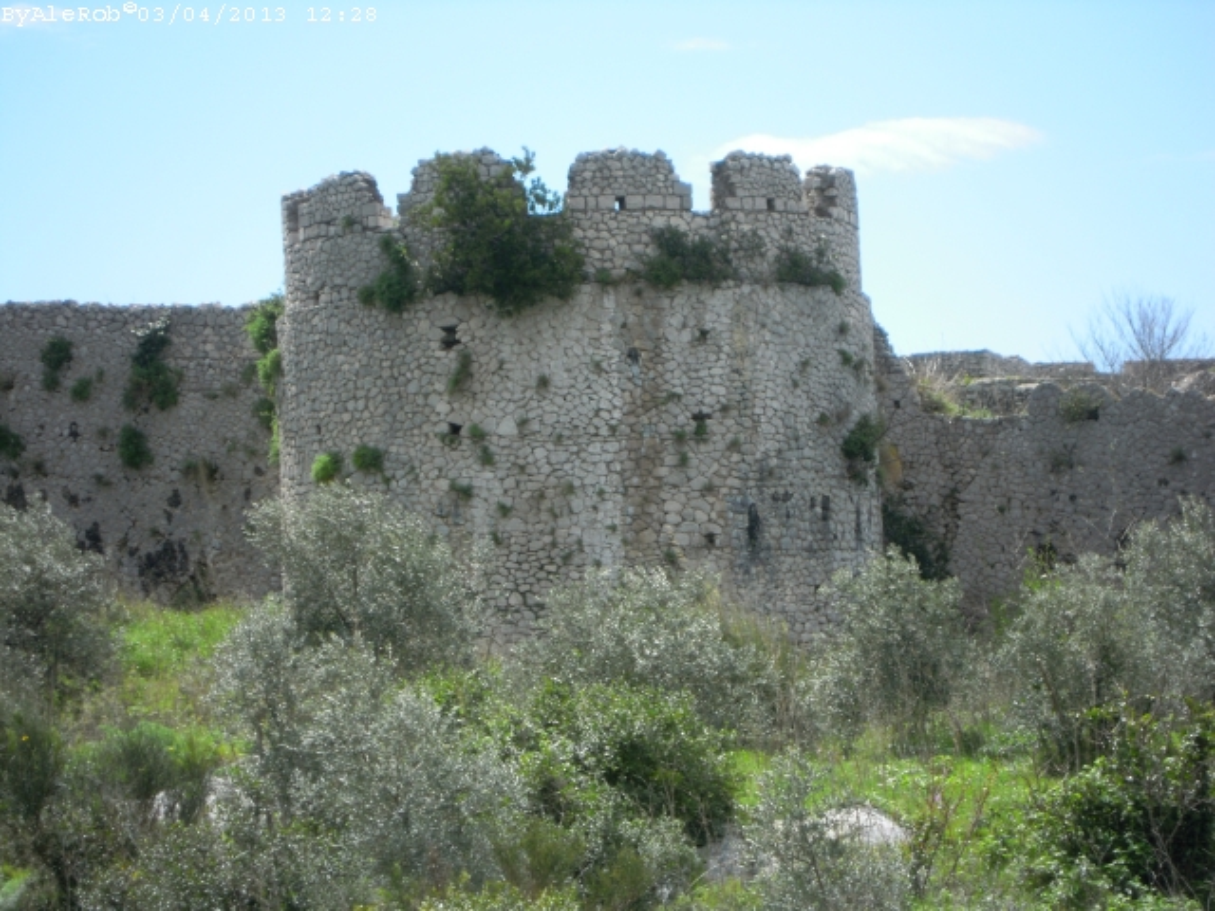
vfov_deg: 10.6
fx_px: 4914
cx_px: 608
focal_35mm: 140
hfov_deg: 14.1
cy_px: 456
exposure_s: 1/200
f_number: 6.6
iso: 100
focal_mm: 25
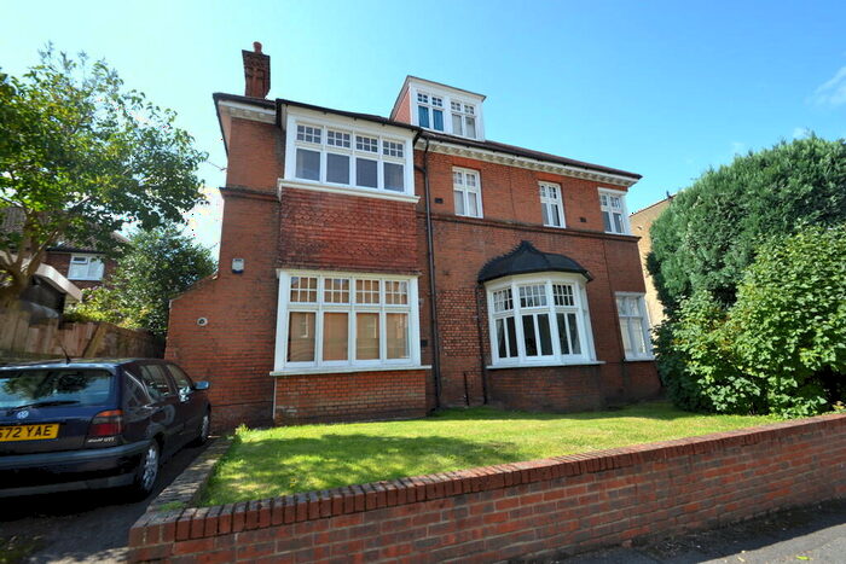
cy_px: 282
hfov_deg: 100.4
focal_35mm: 15
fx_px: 353
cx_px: 423
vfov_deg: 77.4
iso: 100
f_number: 6.3
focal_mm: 10
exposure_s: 1/160
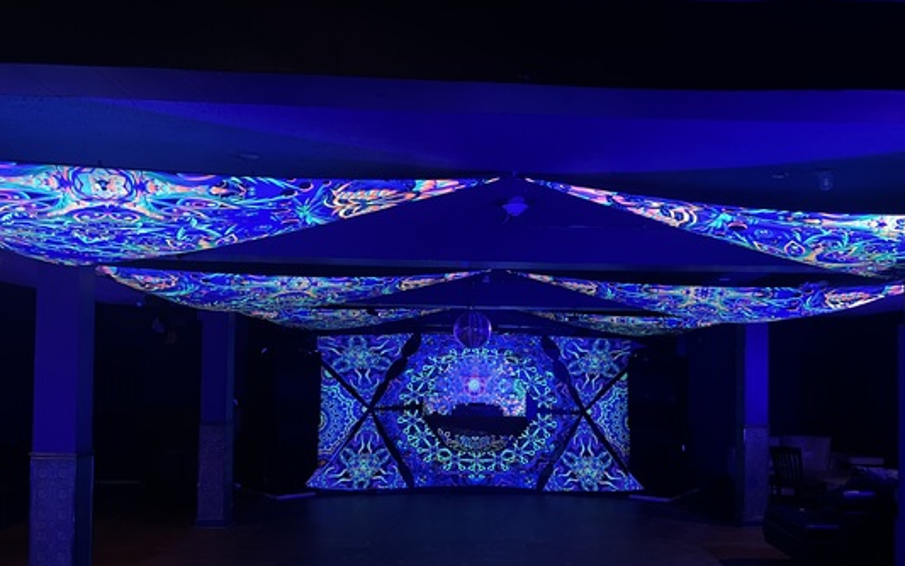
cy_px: 360
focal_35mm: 31
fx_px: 765
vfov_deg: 40.3
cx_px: 489
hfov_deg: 61.2
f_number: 1.6
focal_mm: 5.1
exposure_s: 1/24
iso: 1000
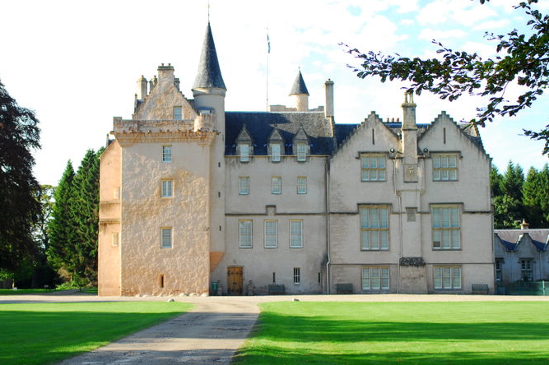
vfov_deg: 21.2
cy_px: 176
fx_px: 975
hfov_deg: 31.4
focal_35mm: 64
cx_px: 250
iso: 100
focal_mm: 38
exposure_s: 1/125
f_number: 5.6
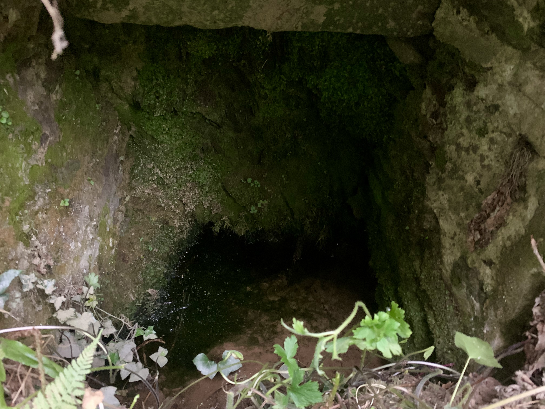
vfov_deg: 53.1
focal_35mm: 26
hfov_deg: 67.3
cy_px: 204
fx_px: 409
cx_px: 272
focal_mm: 4.25
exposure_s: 1/15
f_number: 1.8
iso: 800
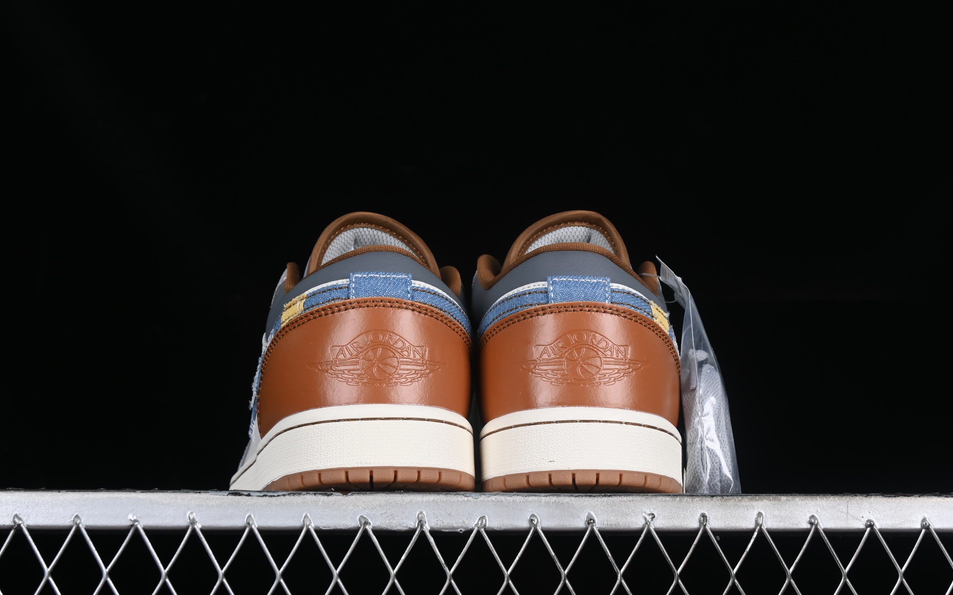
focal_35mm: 77
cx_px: 480
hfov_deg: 26.8
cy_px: 302
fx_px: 2000
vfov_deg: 16.9
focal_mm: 50
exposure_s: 1/80
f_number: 8
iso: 160
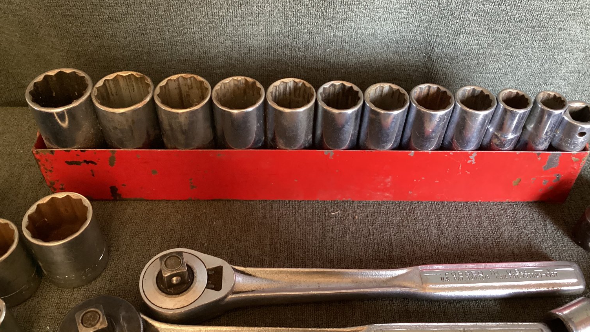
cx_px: 295
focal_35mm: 34
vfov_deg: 34.6
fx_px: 532
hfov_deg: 58.0
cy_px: 140
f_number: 2.4
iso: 400
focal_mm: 3.3
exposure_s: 1/33
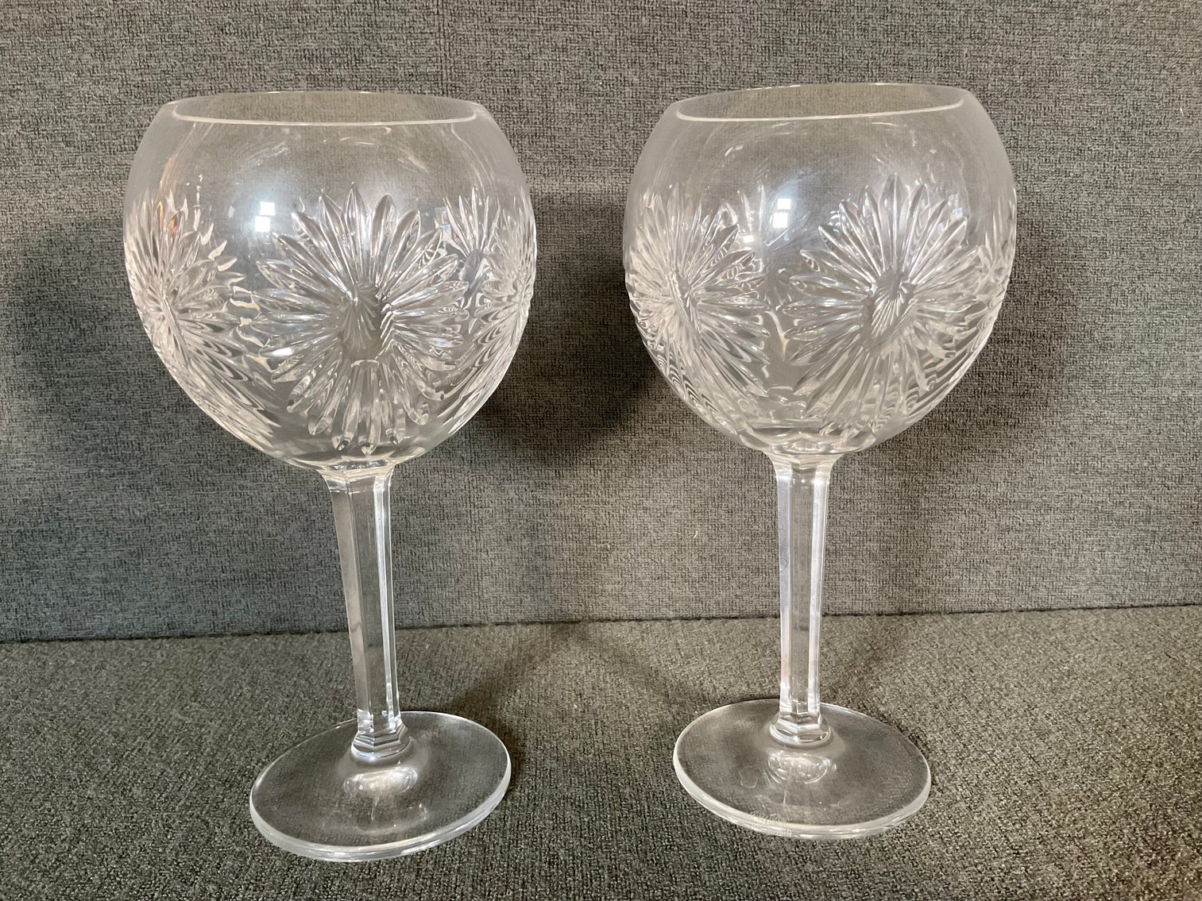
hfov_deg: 61.7
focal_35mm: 29
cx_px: 601
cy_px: 450
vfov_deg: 48.2
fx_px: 1007
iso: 200
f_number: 1.8
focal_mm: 3
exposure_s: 1/60
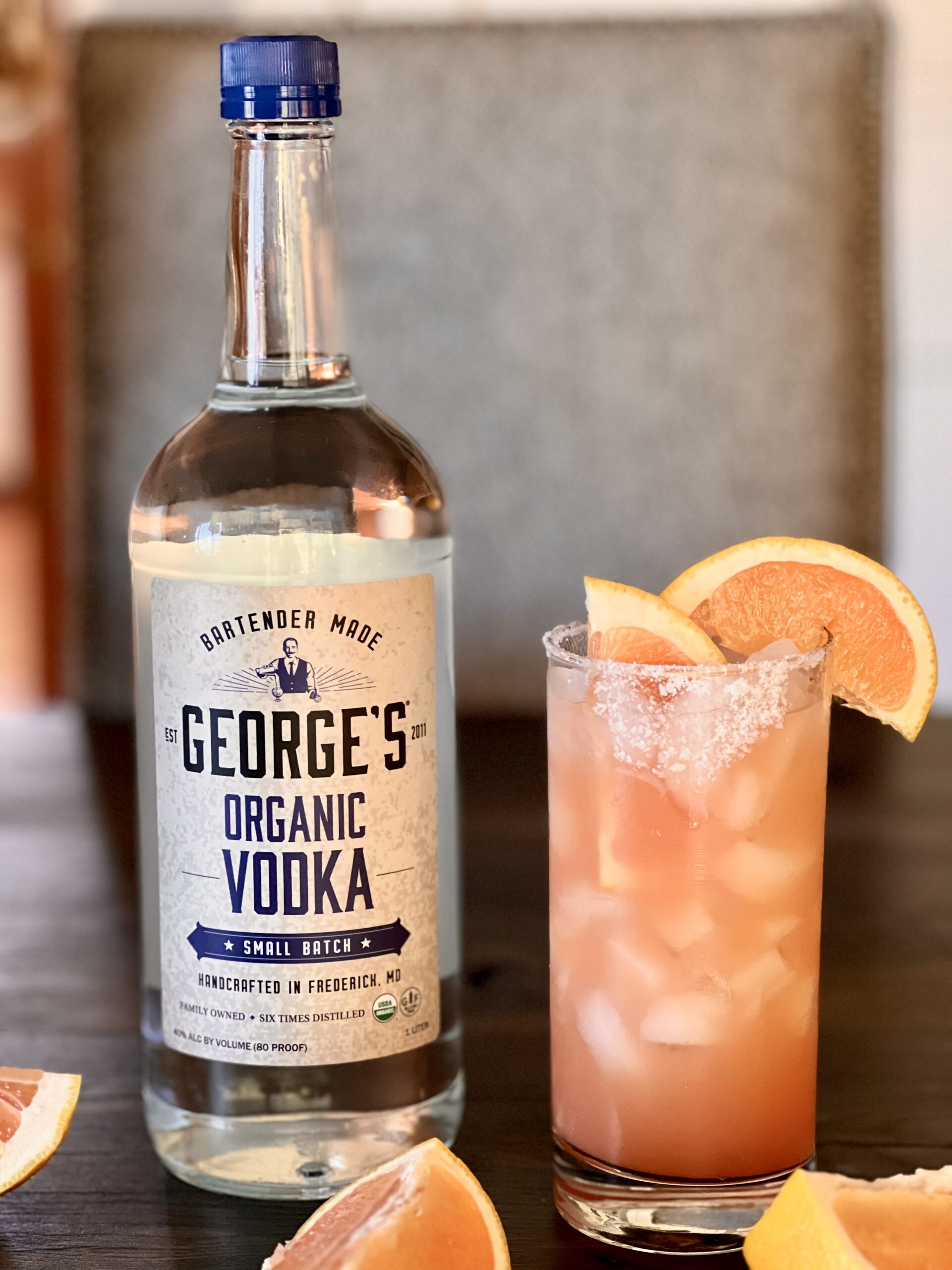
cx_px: 476
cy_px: 635
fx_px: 2824
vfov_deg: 25.3
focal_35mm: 77
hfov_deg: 19.1
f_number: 2.8
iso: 320
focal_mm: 9
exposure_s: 1/40
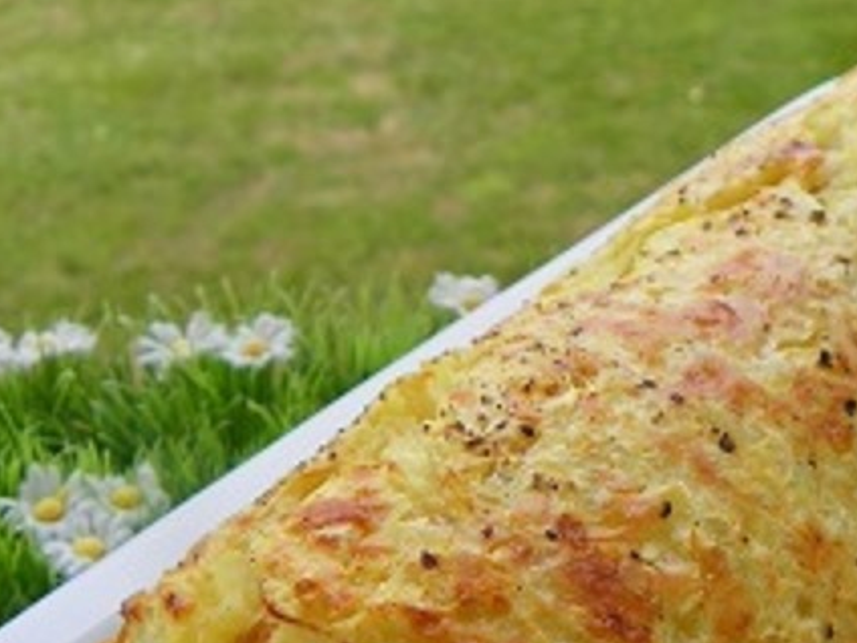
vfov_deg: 27.9
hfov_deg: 36.1
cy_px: 522
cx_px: 703
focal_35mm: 51
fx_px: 1263
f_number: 2.8
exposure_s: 1/60
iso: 64
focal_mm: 4.8
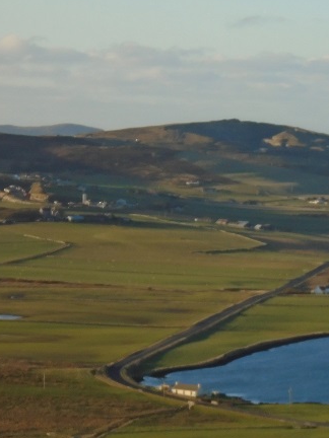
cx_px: 247
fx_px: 3054
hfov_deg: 6.2
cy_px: 277
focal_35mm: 241
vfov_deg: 8.2
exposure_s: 1/250
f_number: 6.4
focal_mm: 23
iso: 160
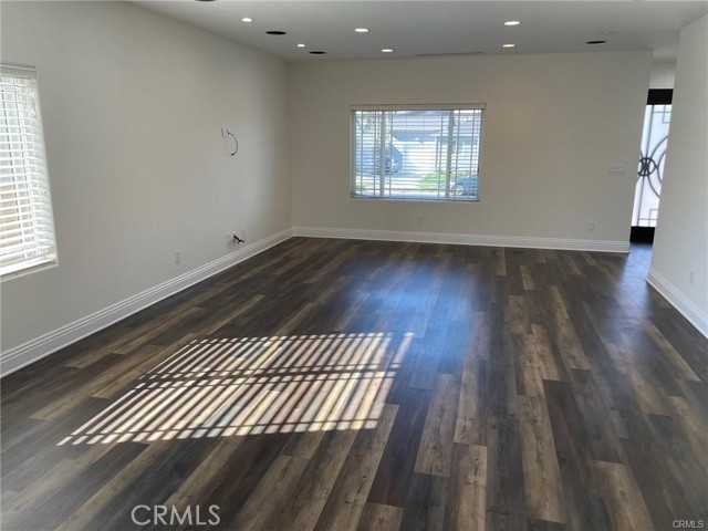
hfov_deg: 67.3
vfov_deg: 53.1
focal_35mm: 26
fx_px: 532
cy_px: 266
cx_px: 354
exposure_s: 1/120
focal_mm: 4.2
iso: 50
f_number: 1.6
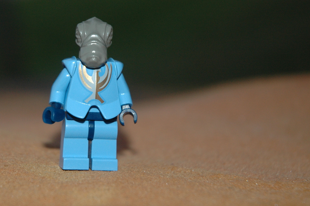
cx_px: 93
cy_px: 77
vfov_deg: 8.3
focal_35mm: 165
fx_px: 1420
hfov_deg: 12.4
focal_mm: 70
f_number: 4.5
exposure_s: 1/60
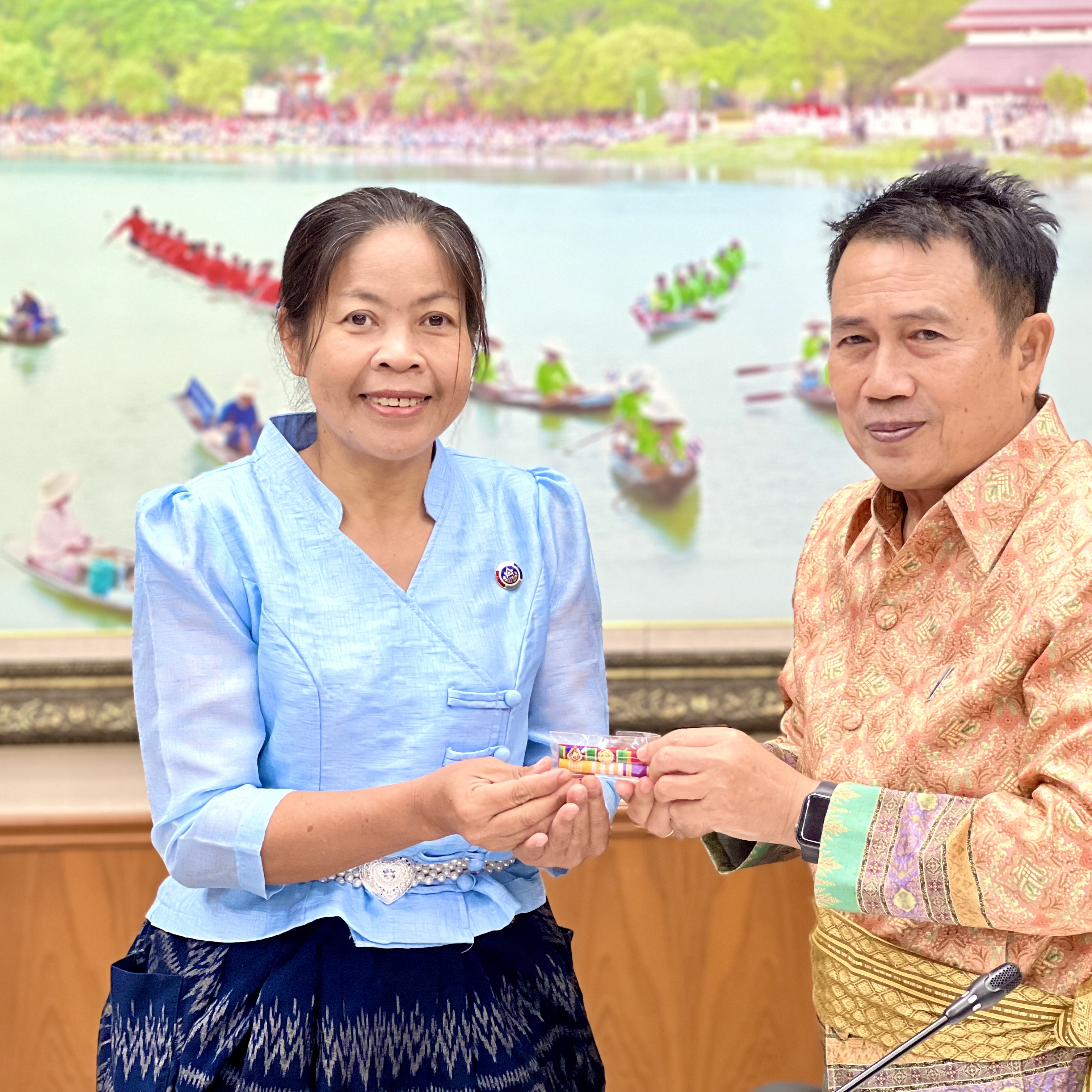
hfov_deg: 19.1
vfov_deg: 19.1
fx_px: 3248
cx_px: 649
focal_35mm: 91
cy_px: 545
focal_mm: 9
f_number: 2.8
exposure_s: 1/33
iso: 200
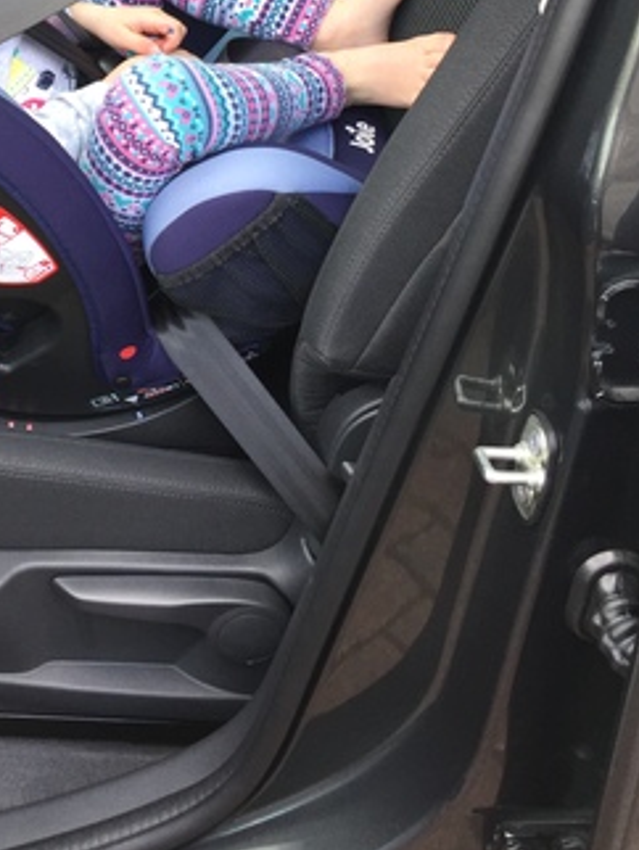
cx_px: 66
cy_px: 66
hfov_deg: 26.2
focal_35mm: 54
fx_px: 1327
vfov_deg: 33.4
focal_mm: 4.15
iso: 40
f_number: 2.2
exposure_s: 1/100
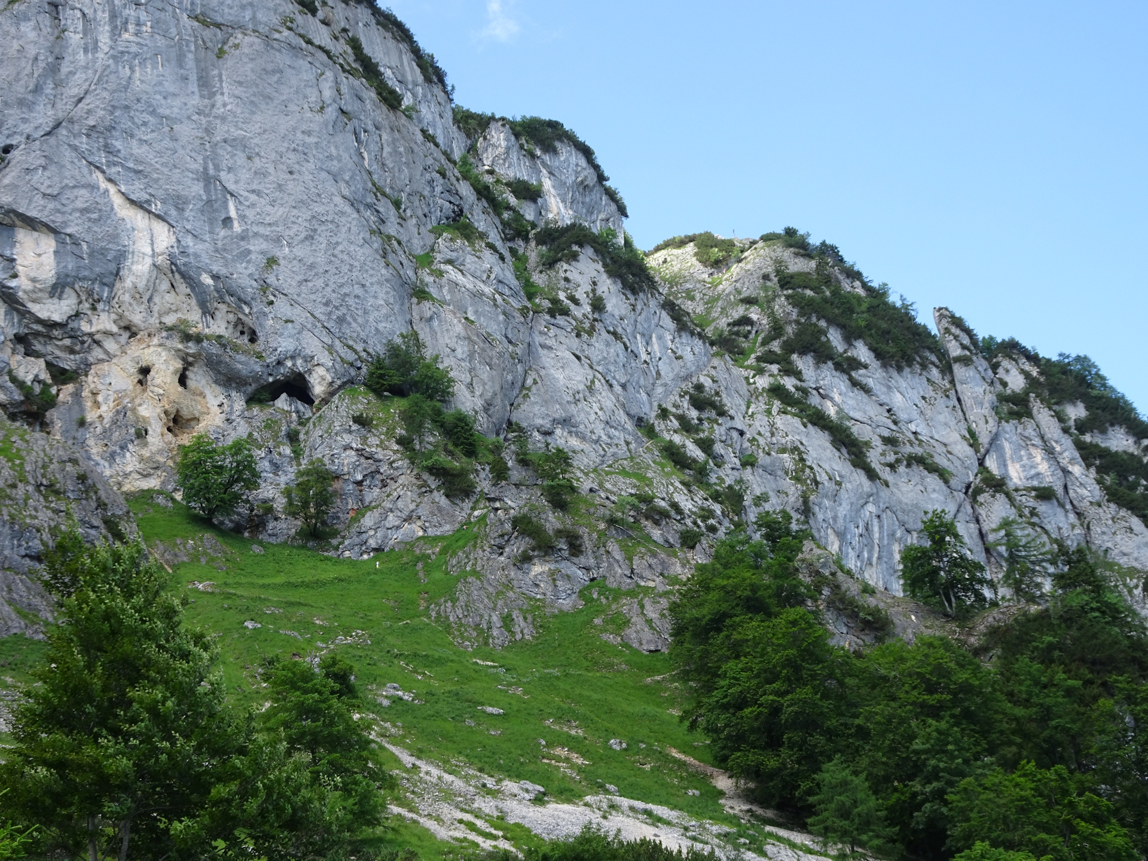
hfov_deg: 35.5
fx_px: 1791
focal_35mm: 54
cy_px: 430
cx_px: 574
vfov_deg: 27.0
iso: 80
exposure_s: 1/160
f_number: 4.5
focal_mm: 9.18
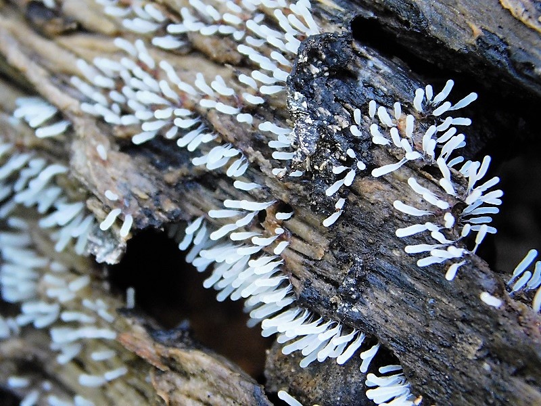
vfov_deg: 5.1
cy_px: 203
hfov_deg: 6.7
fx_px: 4595
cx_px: 270
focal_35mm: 294
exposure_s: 1/40
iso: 800
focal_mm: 52.2
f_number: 5.7
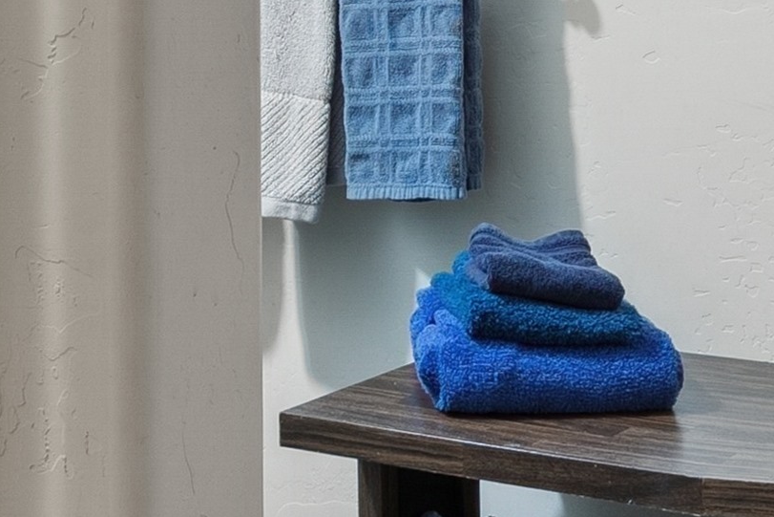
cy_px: -108
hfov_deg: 19.7
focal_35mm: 103
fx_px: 2215
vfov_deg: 13.0
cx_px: 547
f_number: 6.3
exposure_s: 1/3
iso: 100
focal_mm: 10
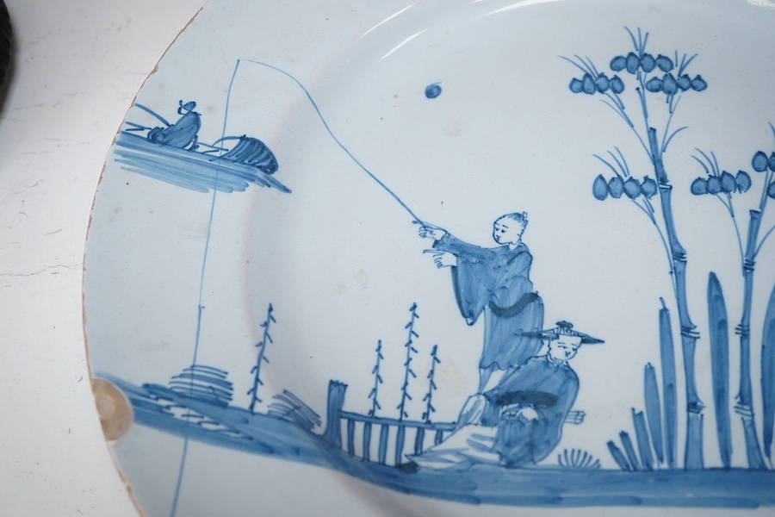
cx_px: 388
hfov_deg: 43.6
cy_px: 258
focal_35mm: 45
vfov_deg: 29.9
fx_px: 969
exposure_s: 1/125
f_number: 7.1
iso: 1250
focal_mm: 30
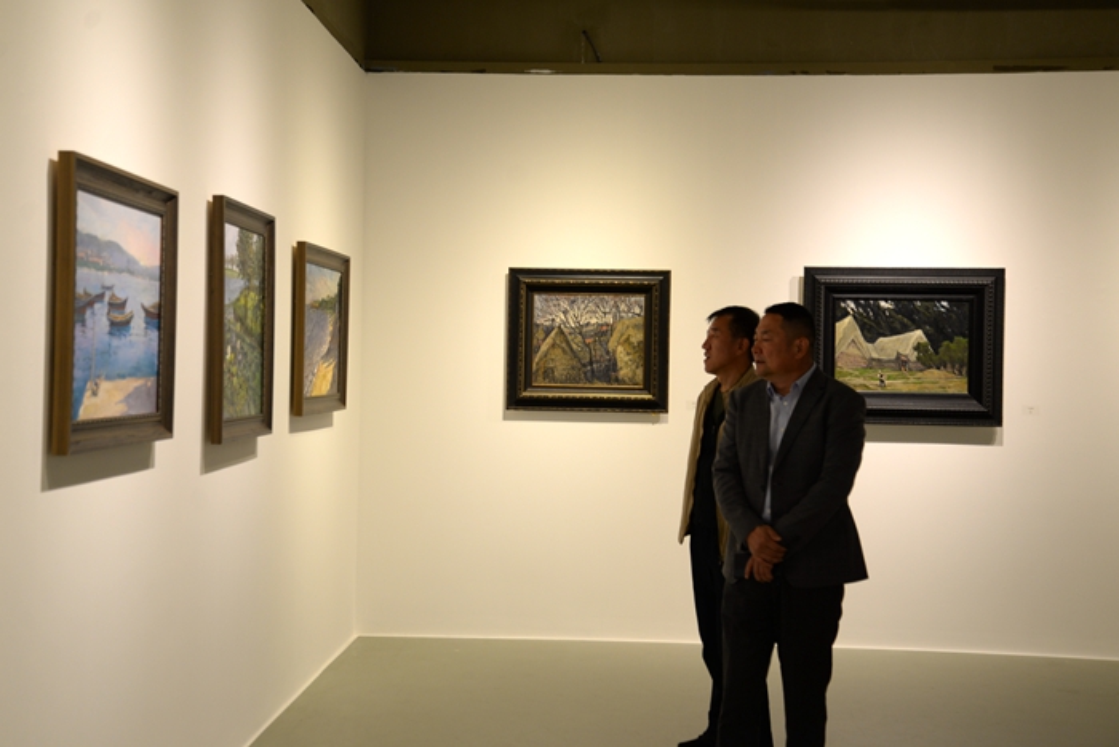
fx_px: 1430
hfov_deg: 42.7
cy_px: 374
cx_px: 560
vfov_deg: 29.3
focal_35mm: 46
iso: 500
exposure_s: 1/30
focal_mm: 46
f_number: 4.2
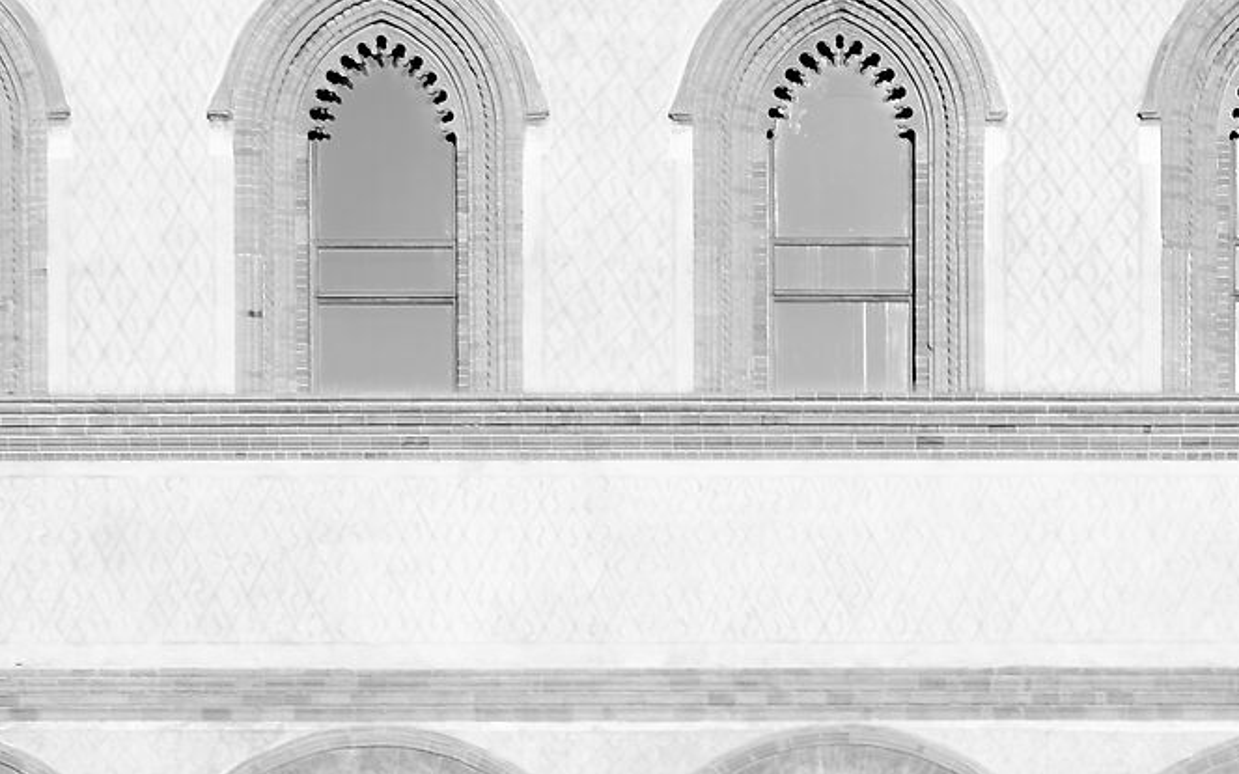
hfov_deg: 13.7
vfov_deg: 8.2
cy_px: 1611
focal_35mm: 151
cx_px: 1103
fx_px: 5099
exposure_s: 1/240
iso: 200
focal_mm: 27
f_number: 8
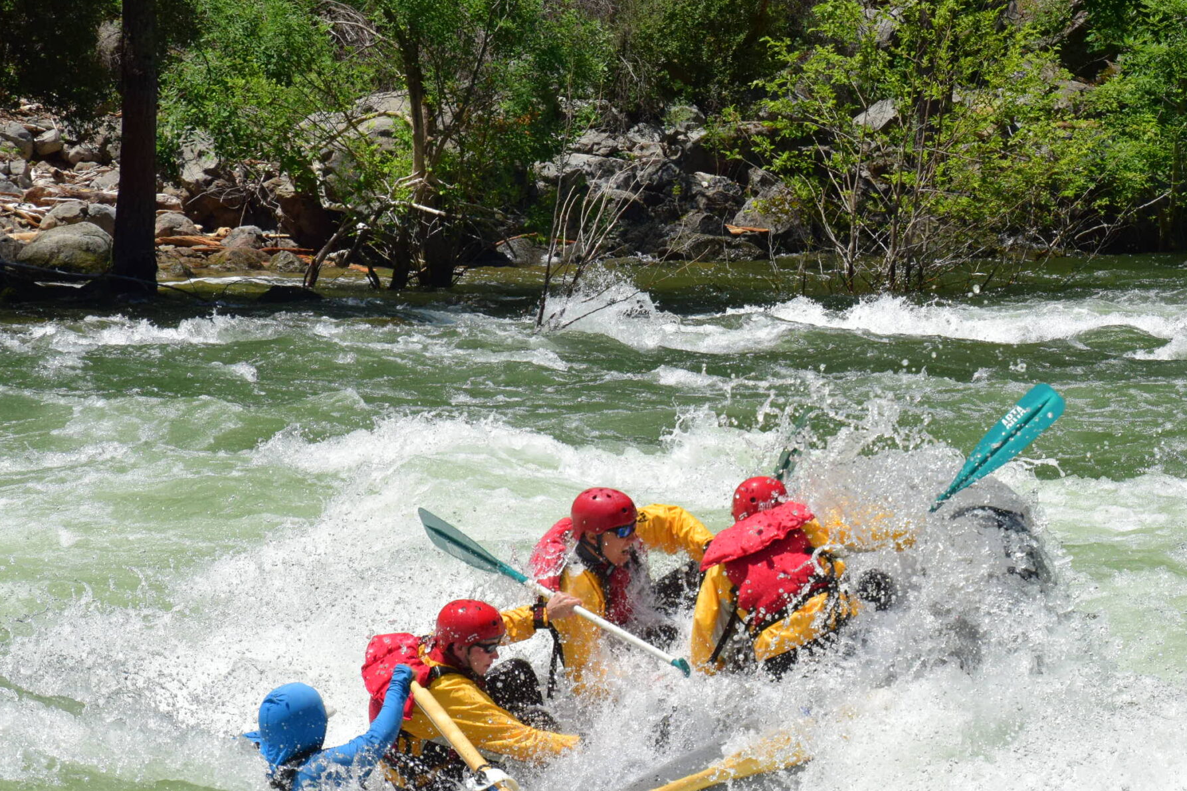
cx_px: 569
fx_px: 6100
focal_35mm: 185
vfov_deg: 7.4
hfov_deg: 11.1
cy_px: 559
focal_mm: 86
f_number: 8
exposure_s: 1/800
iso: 640
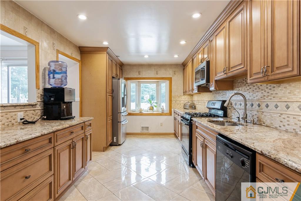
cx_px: 150
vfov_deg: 67.3
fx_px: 150
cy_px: 100
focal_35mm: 18
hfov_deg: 90.0
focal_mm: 12
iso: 100
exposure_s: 1/2.5
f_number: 9
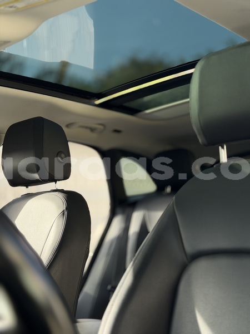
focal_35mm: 48
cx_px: 125
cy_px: 167
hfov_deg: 30.3
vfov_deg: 39.7
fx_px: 462
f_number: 1.78
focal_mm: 6.76
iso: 64
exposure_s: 1/693
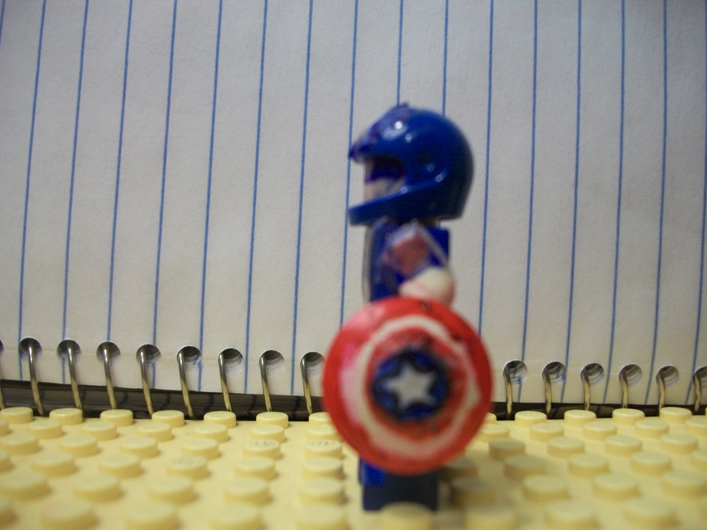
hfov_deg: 56.8
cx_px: 354
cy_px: 265
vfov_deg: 44.2
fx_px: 654
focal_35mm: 32
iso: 160
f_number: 2.9
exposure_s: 1/25
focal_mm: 5.7
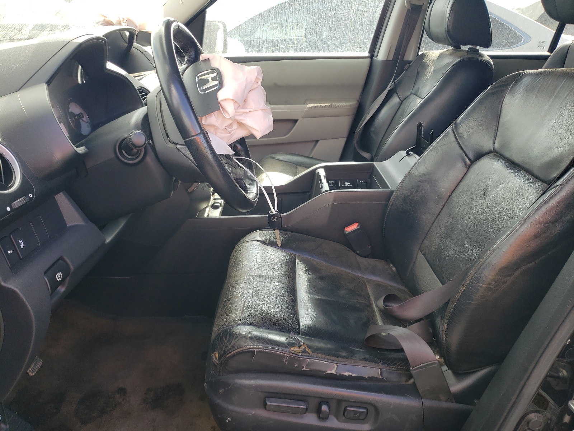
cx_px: 287
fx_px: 431
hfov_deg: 67.3
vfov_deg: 53.1
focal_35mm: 26
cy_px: 216
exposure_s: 1/256
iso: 50
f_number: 1.5
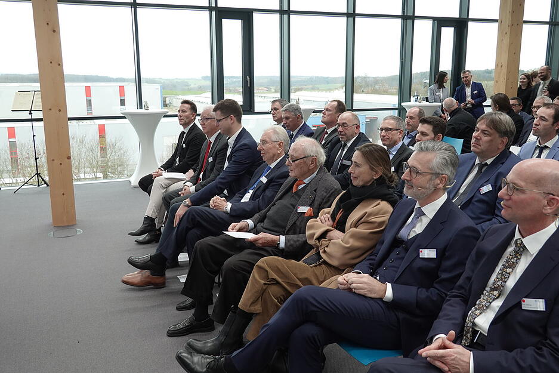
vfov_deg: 38.9
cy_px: 186
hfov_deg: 55.8
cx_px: 280
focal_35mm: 34
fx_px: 528
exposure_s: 1/40
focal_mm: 12.76
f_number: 3.5
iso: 320
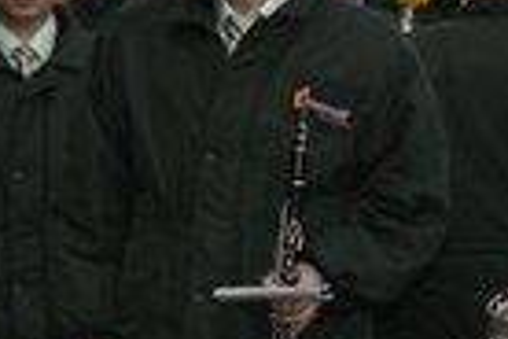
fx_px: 5465
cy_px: 217
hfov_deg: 5.3
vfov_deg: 3.5
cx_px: -96
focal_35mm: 387
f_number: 5.6
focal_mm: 55
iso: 100
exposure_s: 1/100
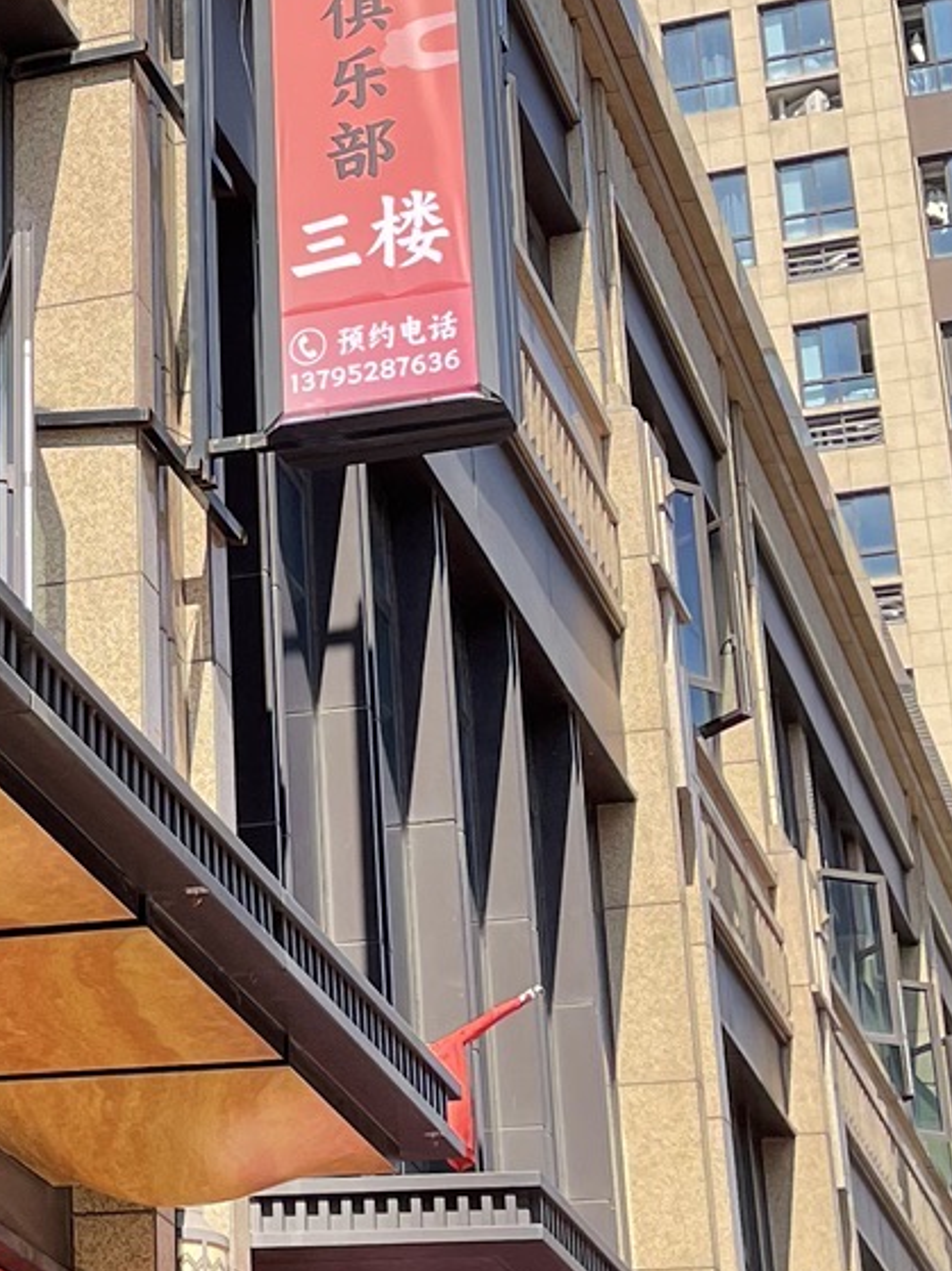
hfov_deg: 14.6
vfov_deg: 21.0
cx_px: -543
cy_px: 430
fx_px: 3412
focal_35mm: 93
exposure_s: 1/1109
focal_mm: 5.1
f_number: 1.6
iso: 32
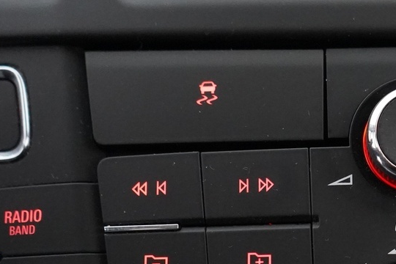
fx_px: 924
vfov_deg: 16.2
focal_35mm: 84
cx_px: 411
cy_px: 173
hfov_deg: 23.1
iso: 10000
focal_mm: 28
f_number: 3.5
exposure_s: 1/80
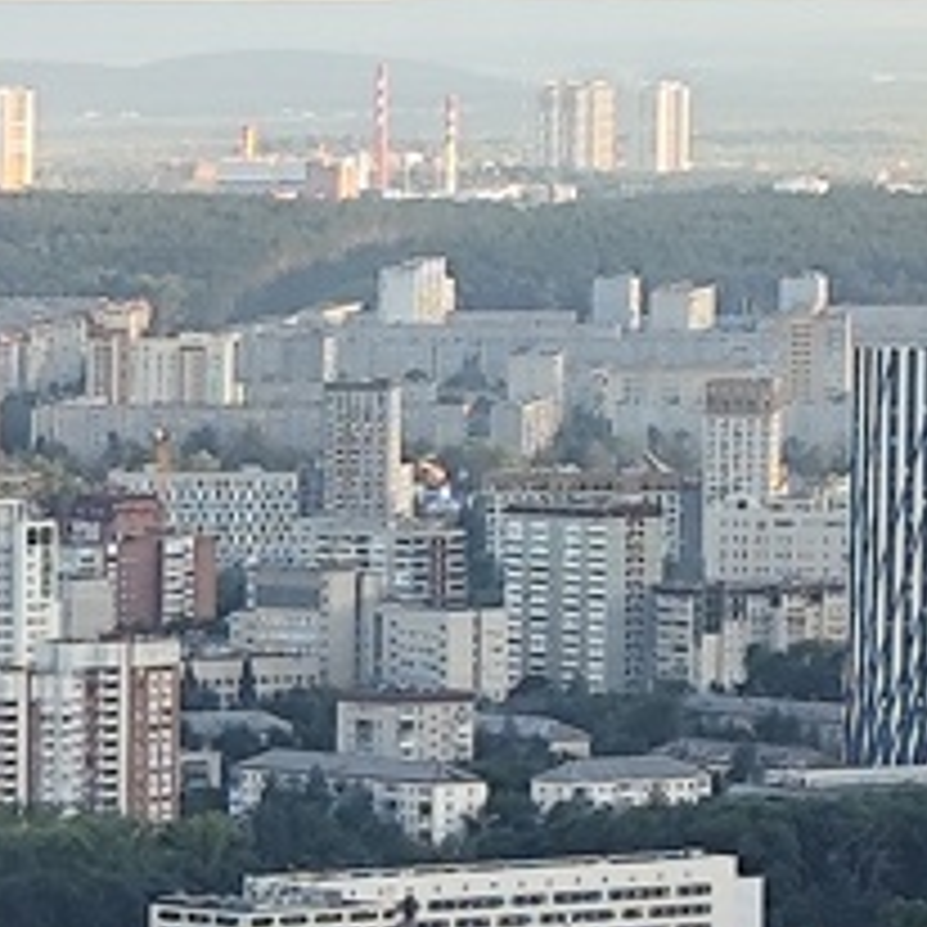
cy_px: 1616
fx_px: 12180
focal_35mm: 402
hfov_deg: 4.3
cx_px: -1300
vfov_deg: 4.3
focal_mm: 6.19
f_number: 1.65
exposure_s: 1/164
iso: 50
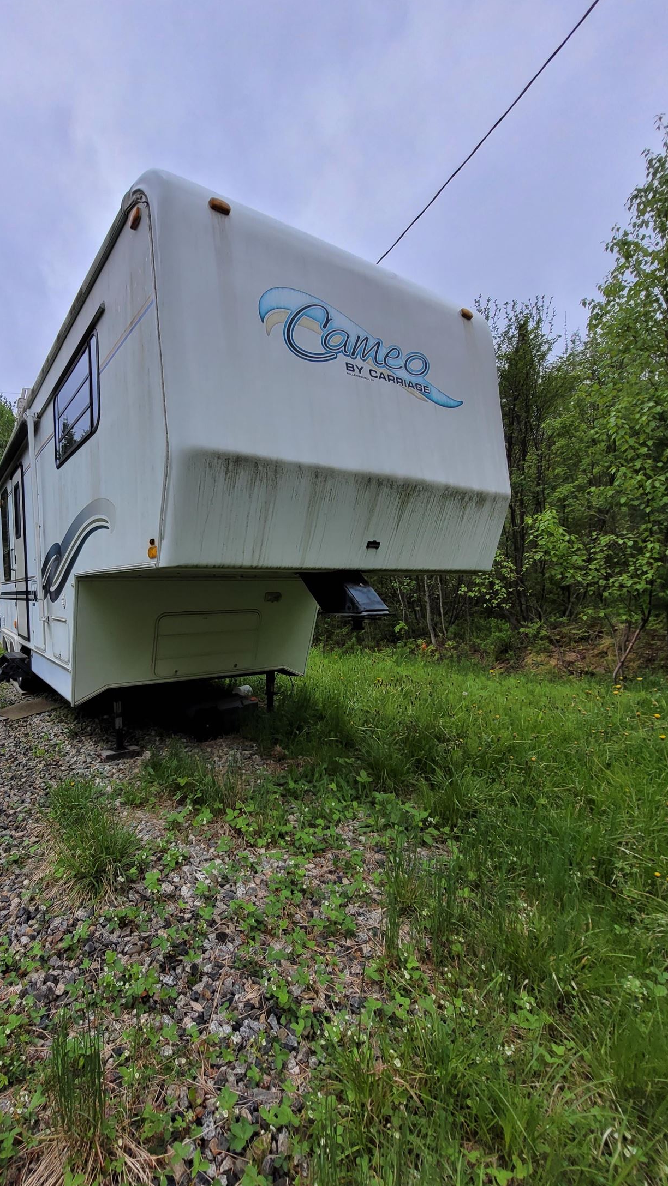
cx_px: 217
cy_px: 616
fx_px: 472
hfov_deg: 68.4
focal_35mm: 15
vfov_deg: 102.9
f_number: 2.2
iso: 40
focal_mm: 1.74
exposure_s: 1/547
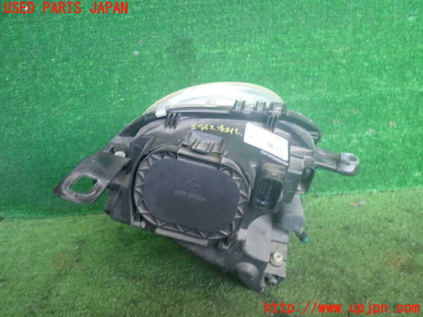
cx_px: 212
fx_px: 367
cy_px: 158
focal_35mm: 30
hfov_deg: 60.0
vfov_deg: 46.8
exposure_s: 1/50
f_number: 2.3
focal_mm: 5.4
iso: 200
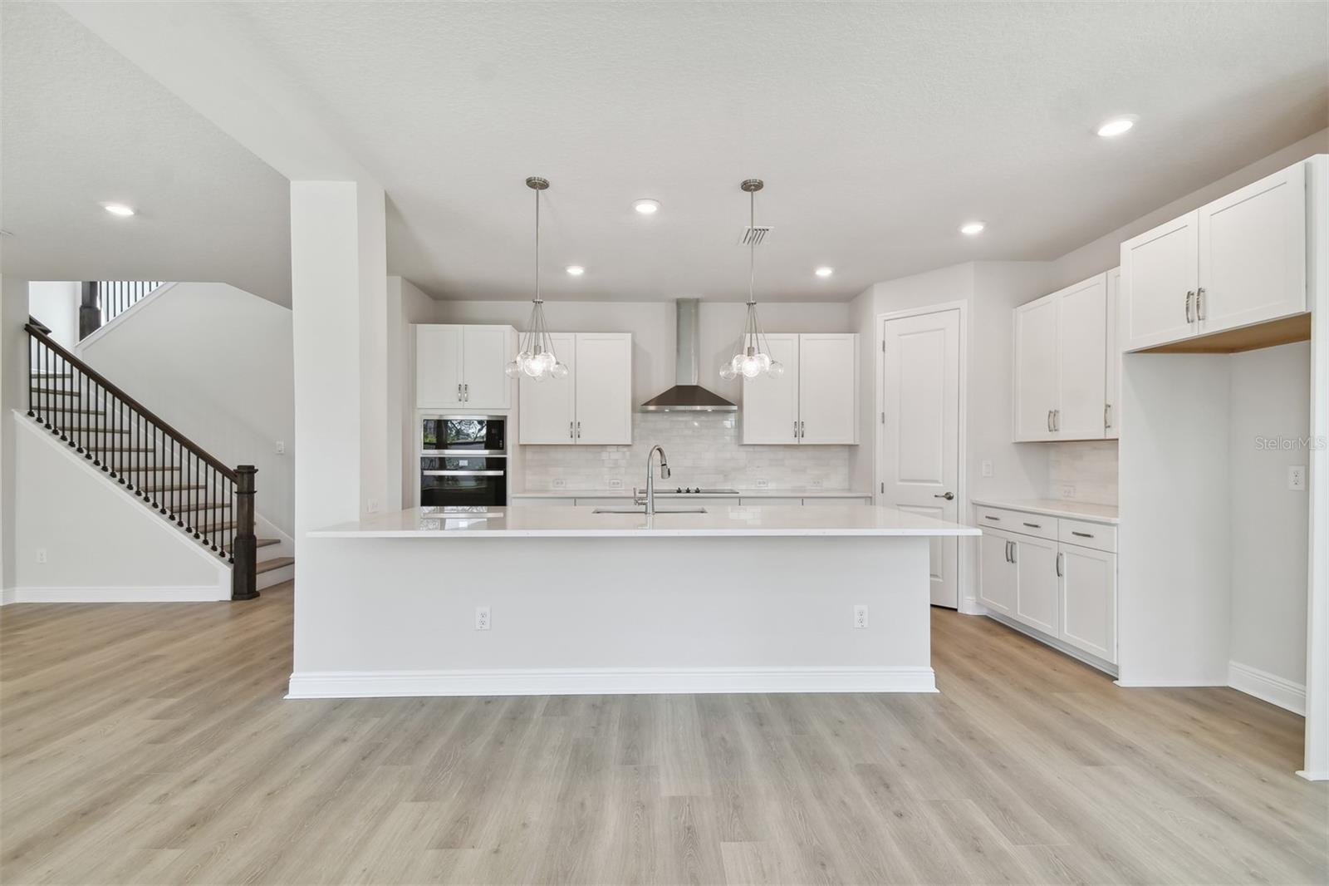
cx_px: 664
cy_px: 443
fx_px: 554
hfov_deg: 100.4
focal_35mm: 15
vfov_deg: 77.3
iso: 100
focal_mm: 10
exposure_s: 1/30
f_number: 7.1
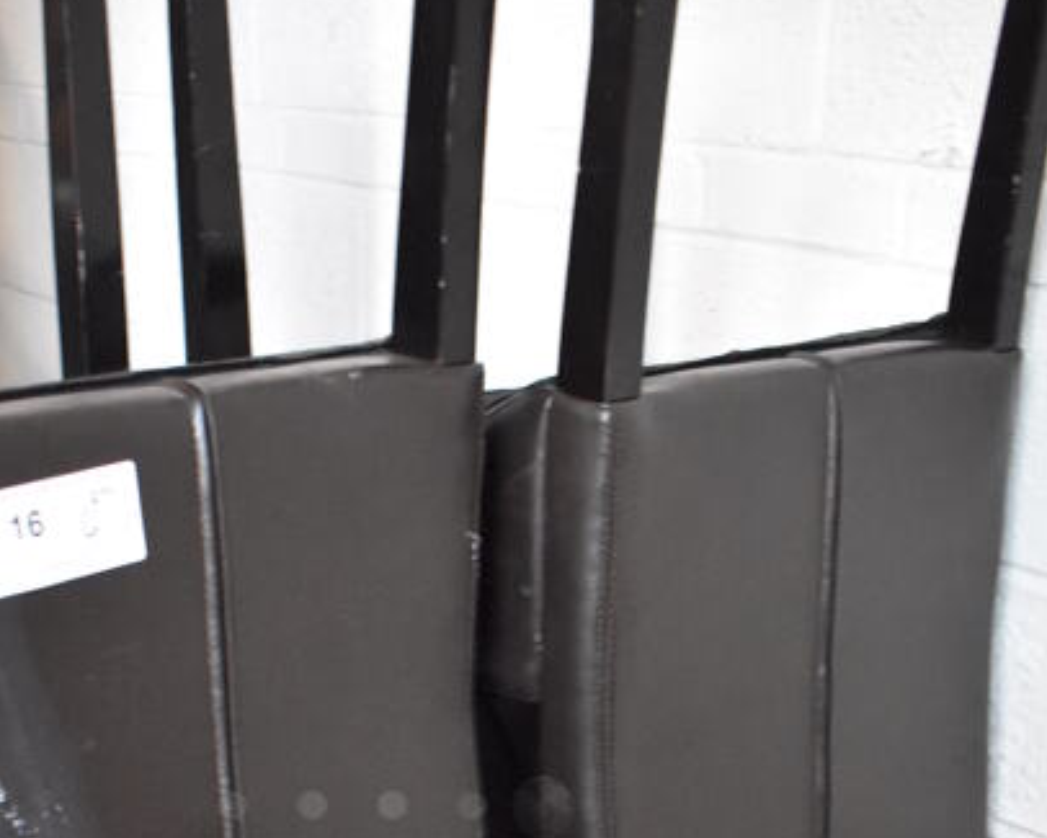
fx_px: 1767
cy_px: 911
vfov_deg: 24.9
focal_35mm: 57
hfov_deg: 32.9
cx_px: 392
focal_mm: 18
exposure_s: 1/125
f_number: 3.5
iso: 5600
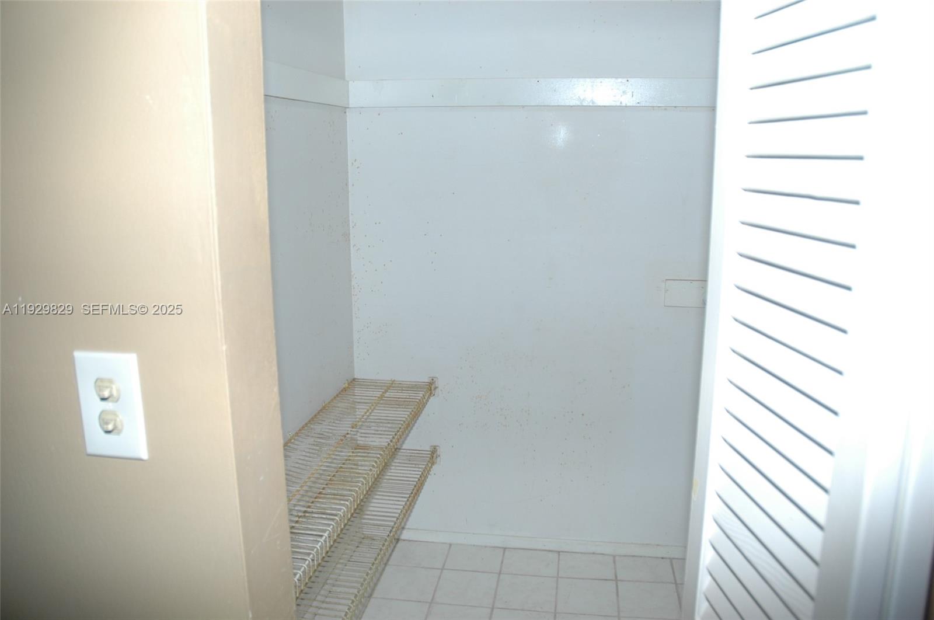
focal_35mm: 27
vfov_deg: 47.8
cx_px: 467
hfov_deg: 67.5
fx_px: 700
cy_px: 310
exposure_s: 1/60
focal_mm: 18
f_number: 4.5
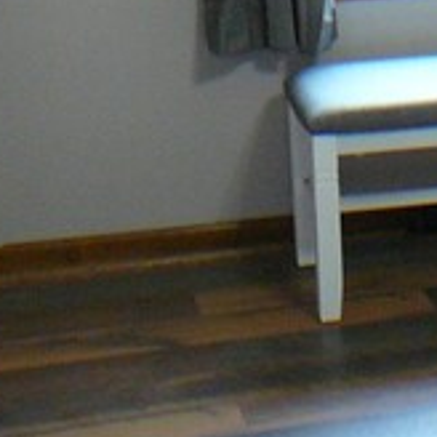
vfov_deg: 14.3
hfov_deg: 13.5
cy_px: 72
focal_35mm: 121
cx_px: 685
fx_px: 1728
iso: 200
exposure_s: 1/13
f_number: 2.8
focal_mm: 5.2
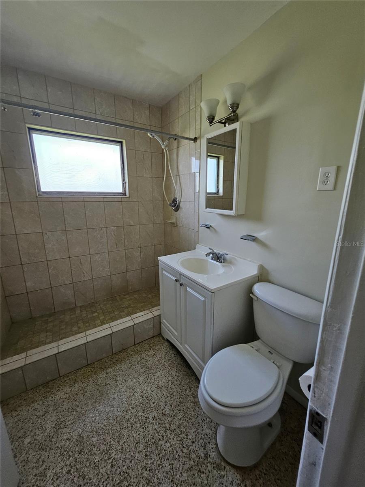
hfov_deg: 89.9
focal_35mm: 13
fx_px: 183
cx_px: 182
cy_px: 244
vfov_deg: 106.2
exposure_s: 1/77
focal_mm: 1.74
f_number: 2.2
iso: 100
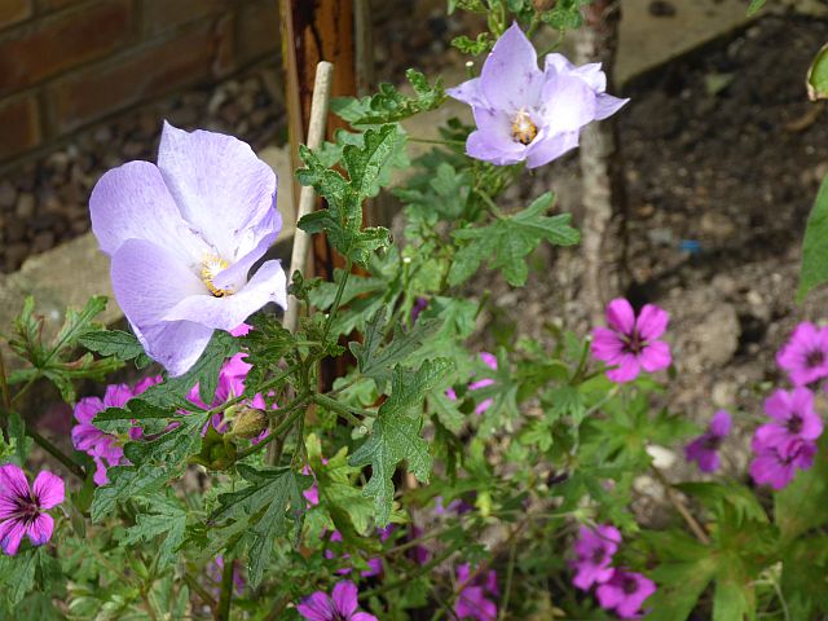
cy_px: 310
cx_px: 414
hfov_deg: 18.5
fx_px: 2535
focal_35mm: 106
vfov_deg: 14.0
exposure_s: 1/100
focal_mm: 19
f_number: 5.1
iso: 100
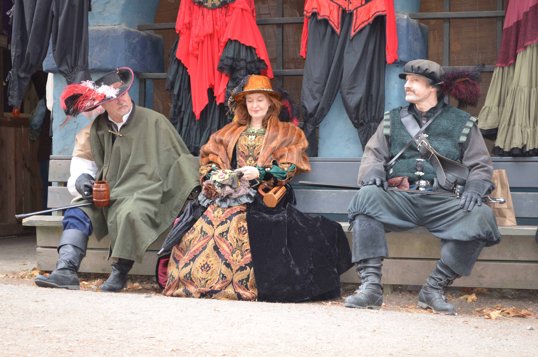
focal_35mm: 82
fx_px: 1230
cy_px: 178
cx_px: 269
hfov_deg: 24.7
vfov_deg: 16.5
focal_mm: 55
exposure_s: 1/60
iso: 560
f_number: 5.6
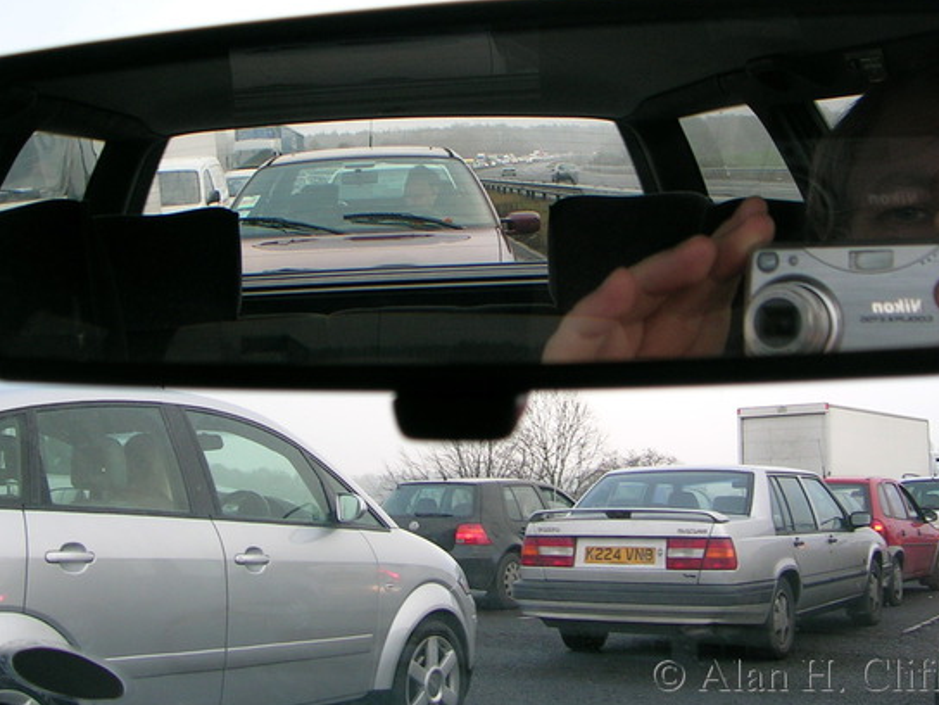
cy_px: 264
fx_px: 1221
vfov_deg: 32.0
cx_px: 452
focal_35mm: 45
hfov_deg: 42.1
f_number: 2.8
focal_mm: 5.4
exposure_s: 1/39
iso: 50
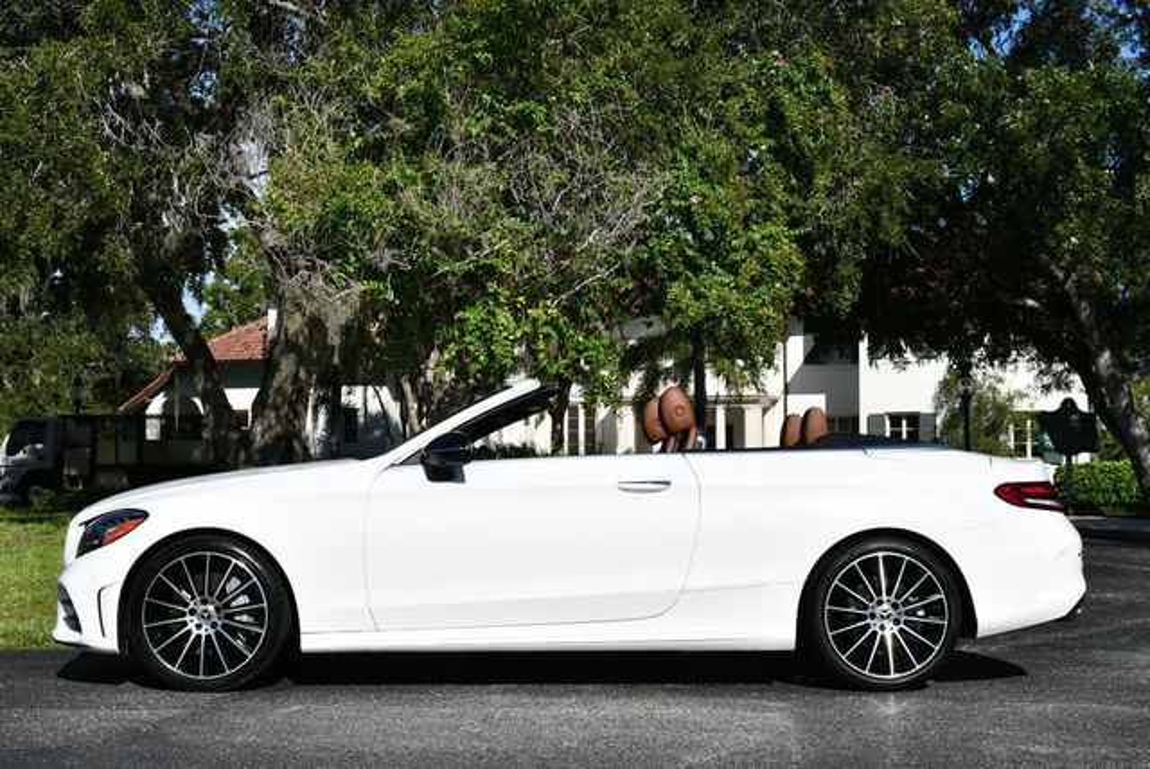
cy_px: 384
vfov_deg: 26.0
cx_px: 575
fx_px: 1663
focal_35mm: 52
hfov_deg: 38.2
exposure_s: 1/320
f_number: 9
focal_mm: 26
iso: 100
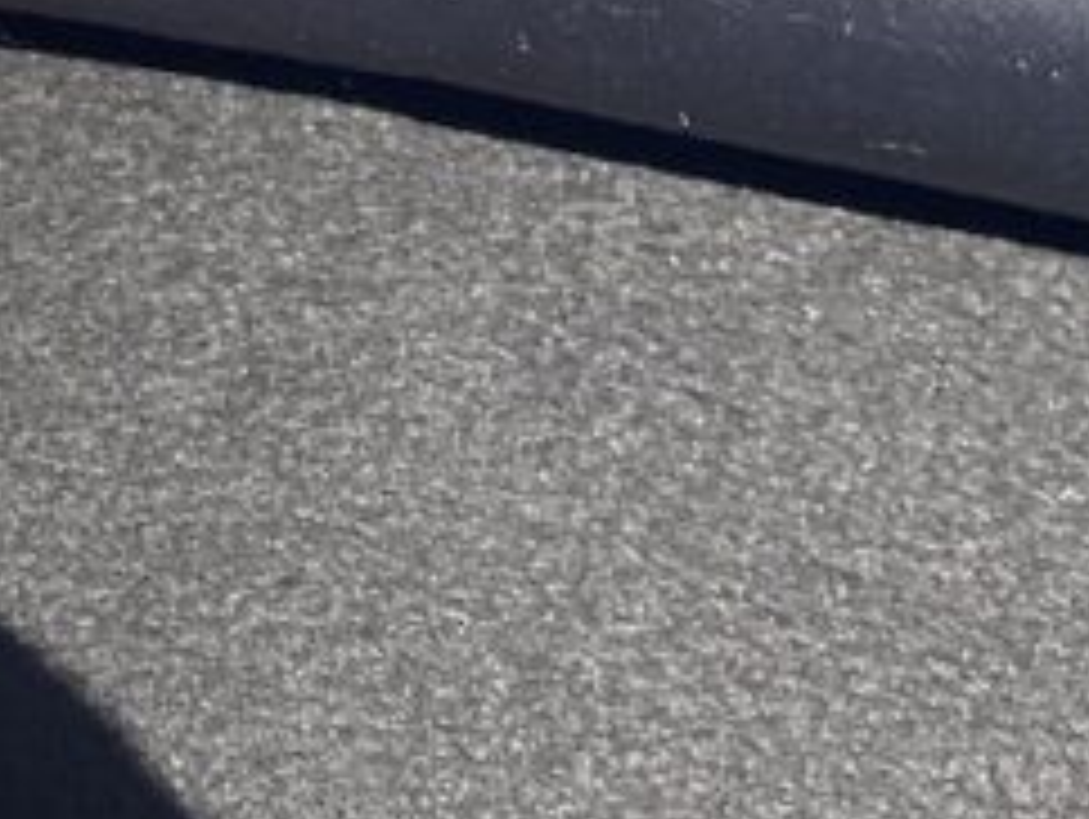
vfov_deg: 11.8
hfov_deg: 17.1
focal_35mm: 110
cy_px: -896
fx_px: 3464
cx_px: -220
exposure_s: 1/1383
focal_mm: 4.2
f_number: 1.6
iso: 32
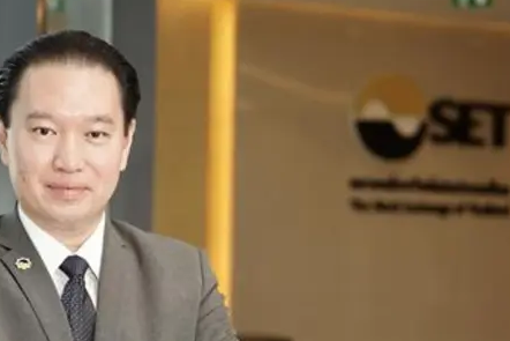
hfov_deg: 20.8
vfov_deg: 14.0
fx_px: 1375
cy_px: 269
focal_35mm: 97
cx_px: 121
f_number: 3.2
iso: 160
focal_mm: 55
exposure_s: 1/160
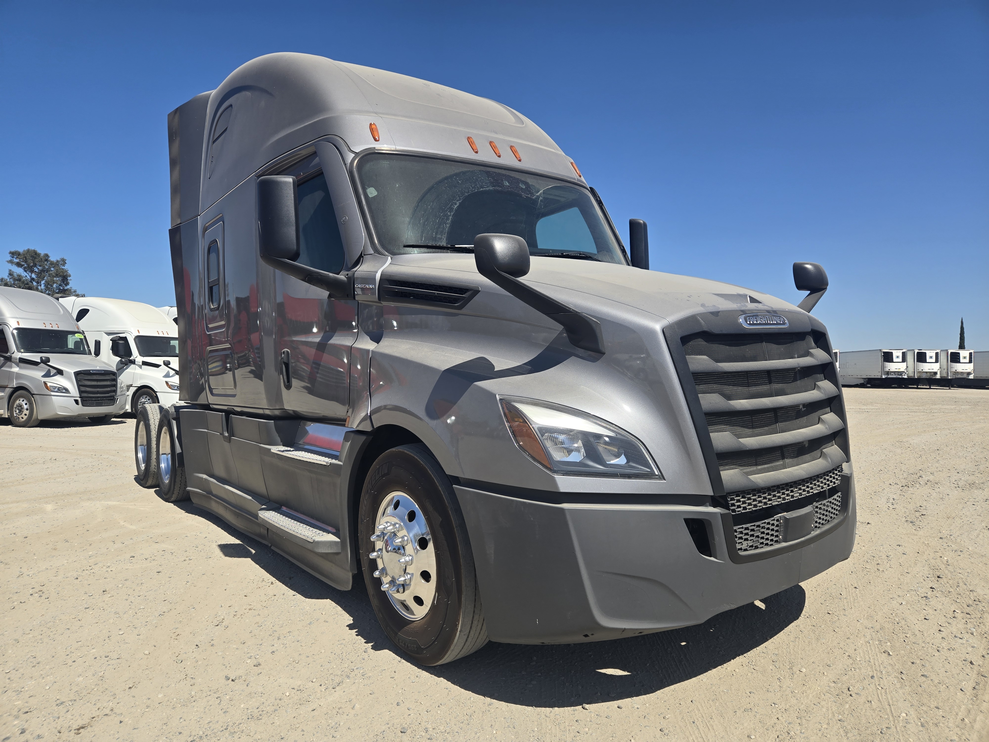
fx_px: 657
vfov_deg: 58.9
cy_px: 371
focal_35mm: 23
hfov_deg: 73.9
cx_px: 494
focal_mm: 5.4
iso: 25
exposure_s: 1/2128
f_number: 1.8
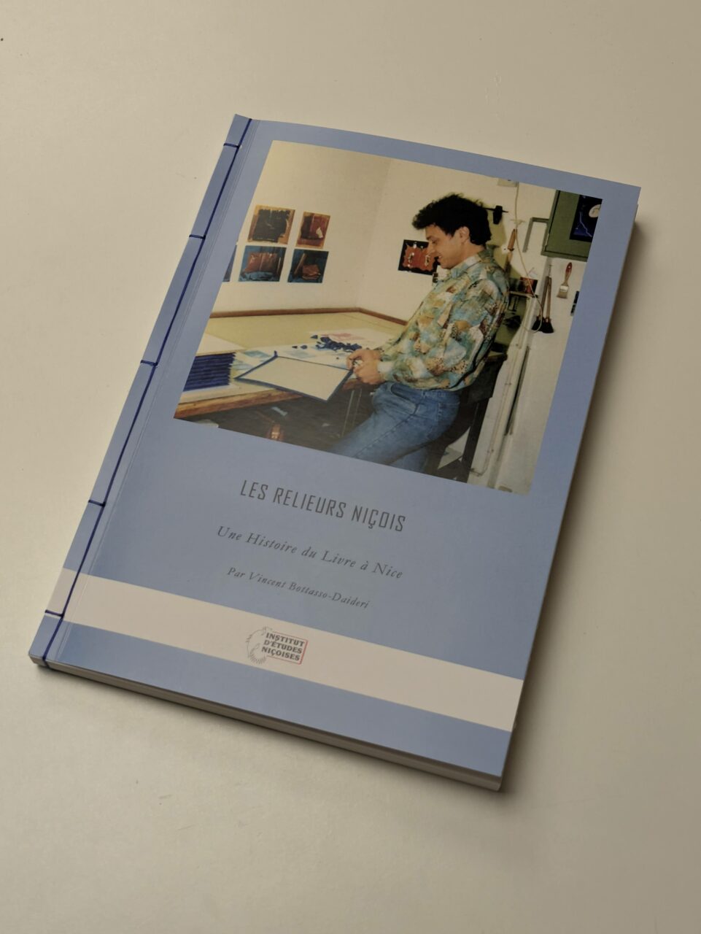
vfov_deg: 37.5
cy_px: 467
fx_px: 1376
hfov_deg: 28.6
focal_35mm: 51
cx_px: 350
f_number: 1.89
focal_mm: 5.43
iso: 57
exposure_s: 1/100
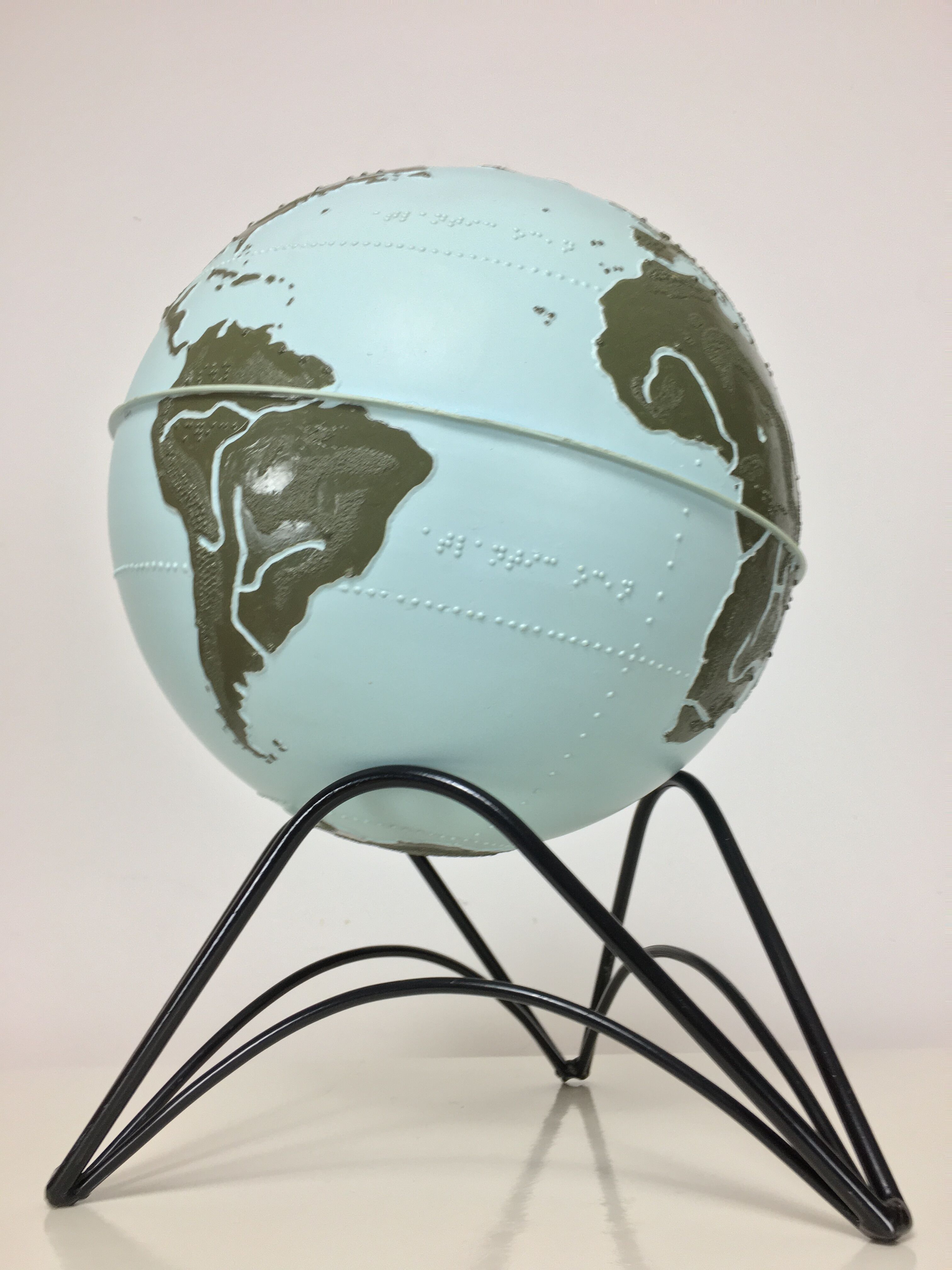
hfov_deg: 48.2
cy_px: 635
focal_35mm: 29
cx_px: 476
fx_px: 1063
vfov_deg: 61.7
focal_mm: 4.15
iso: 40
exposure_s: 1/33
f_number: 2.2
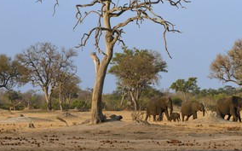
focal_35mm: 362
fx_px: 2386
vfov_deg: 3.6
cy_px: 35
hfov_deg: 5.8
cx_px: 170
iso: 800
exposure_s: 1/800
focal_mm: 240
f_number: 9
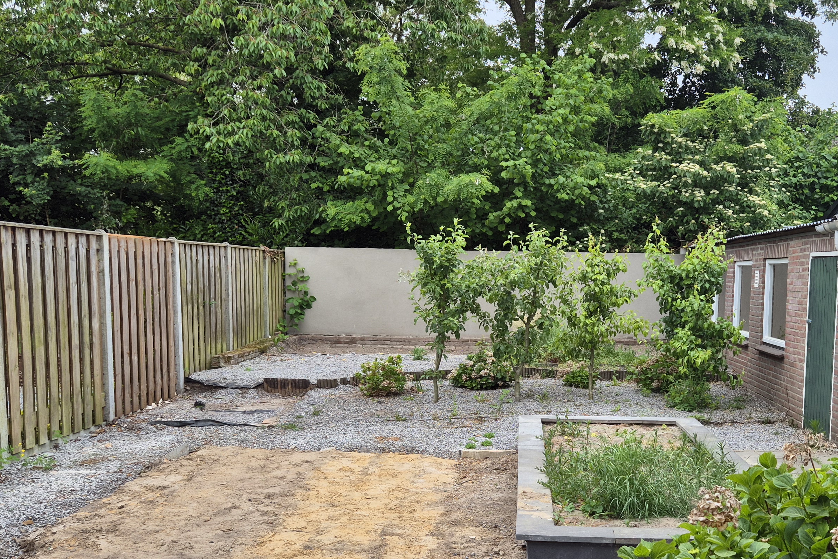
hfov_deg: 48.0
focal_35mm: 40
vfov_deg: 33.2
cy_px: 360
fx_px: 931
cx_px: 522
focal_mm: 5.4
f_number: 1.8
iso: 25
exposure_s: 1/403
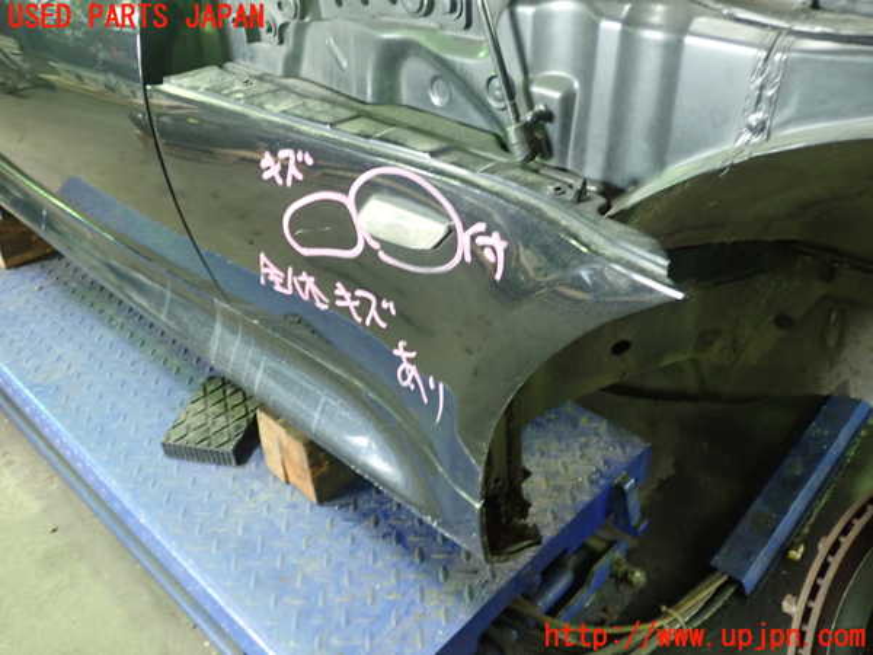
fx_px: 757
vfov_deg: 46.8
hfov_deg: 60.0
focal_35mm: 30
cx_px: 436
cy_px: 328
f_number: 2.3
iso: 800
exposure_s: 1/30
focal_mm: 5.5
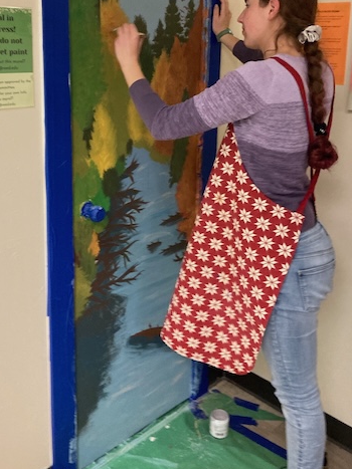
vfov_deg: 45.9
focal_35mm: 40
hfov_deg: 35.9
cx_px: 153
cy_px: 149
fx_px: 543
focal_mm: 3.99
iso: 400
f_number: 1.8
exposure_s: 1/30
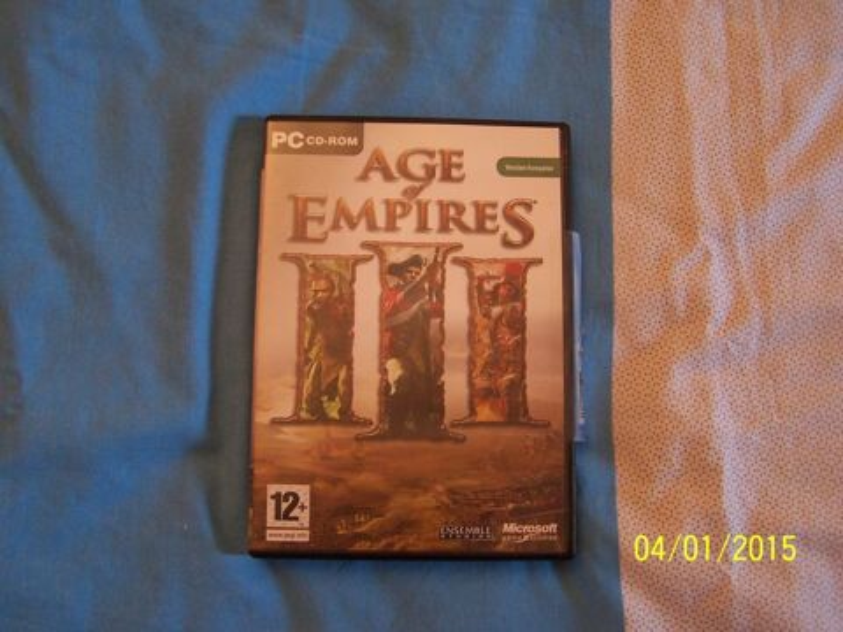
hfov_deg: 49.0
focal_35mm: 38
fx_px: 925
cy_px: 316
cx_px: 422
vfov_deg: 37.7
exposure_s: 1/30
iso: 140
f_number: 2.8
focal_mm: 6.3
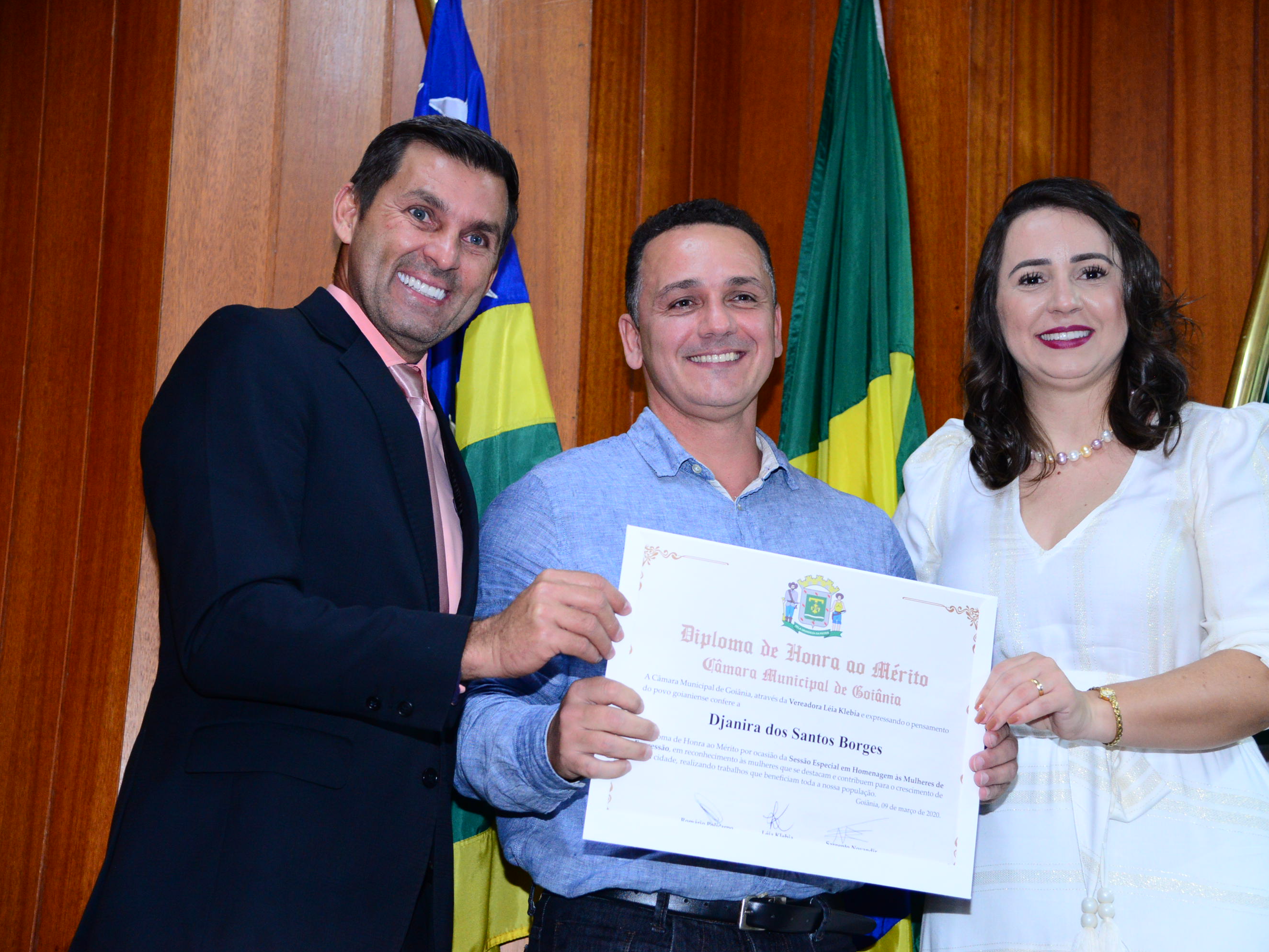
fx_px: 2603
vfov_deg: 20.7
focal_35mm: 71
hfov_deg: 27.4
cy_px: 471
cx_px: 717
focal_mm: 65
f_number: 4
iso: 2500
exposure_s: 1/125
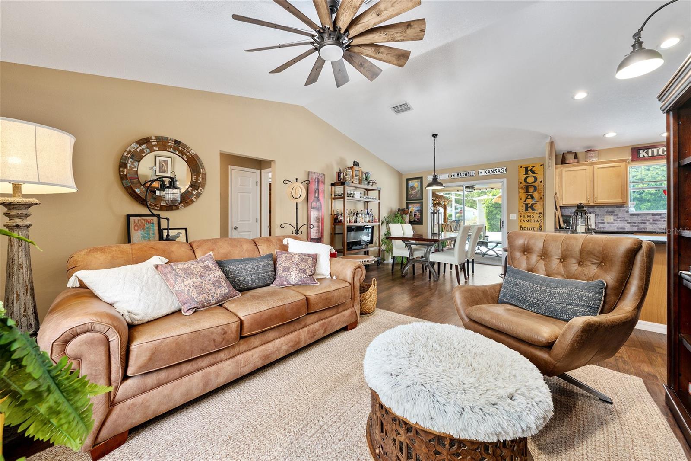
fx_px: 269
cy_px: 230
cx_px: 346
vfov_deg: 81.2
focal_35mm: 14
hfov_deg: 104.3
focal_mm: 14
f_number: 7.1
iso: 200
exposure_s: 1/5
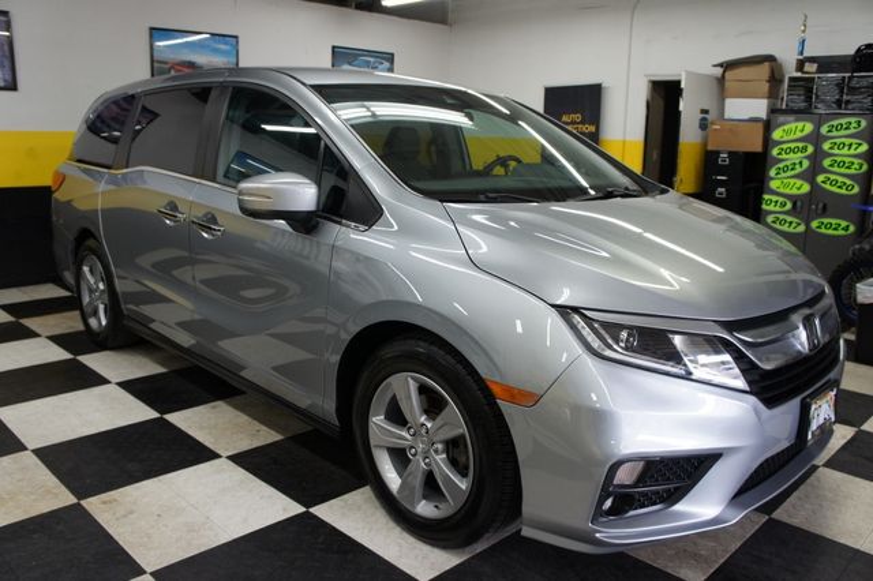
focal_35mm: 27
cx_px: 436
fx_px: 654
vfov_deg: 47.9
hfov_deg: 67.4
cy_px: 290
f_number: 4
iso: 200
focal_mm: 18
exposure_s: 1/30
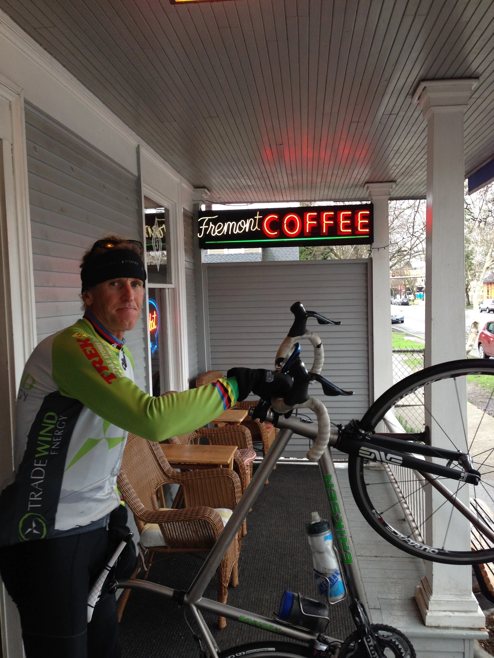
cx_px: 247
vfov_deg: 55.4
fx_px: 628
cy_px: 329
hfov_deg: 42.9
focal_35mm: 33
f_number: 2.4
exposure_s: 1/60
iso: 50
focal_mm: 4.12
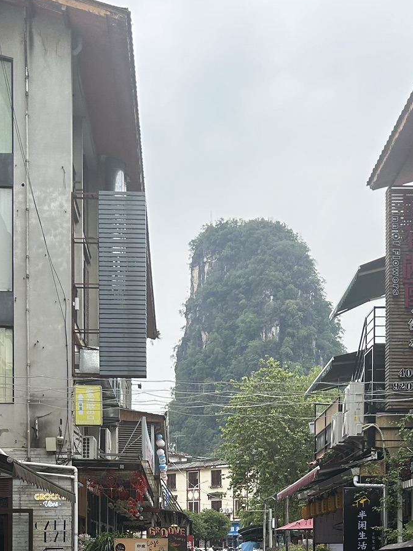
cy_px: 539
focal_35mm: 58
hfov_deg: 25.2
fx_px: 923
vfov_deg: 31.0
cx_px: 242
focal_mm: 5.7
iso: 50
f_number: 1.5
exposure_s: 1/575
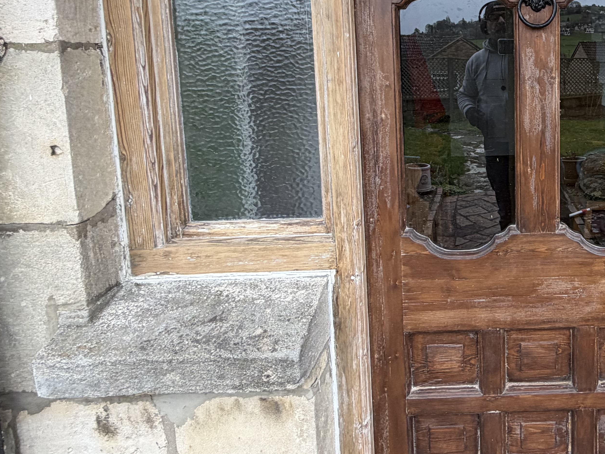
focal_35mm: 32
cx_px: 535
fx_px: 559
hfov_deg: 50.9
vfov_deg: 42.7
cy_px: 111
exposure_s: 1/121
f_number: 2.2
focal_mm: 2.22
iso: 50
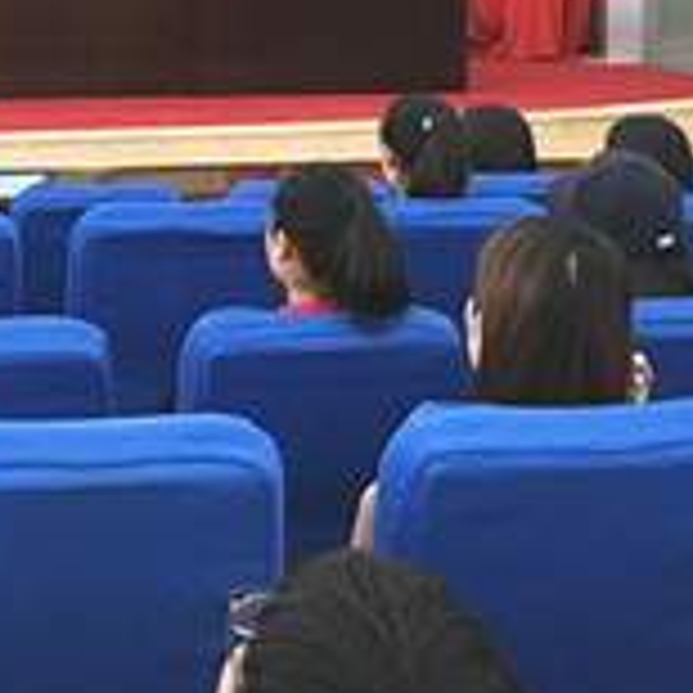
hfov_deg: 19.9
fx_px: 1880
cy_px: -92
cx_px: -86
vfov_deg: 19.9
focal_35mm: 83
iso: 200
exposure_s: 1/33
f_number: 2.2
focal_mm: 4.15
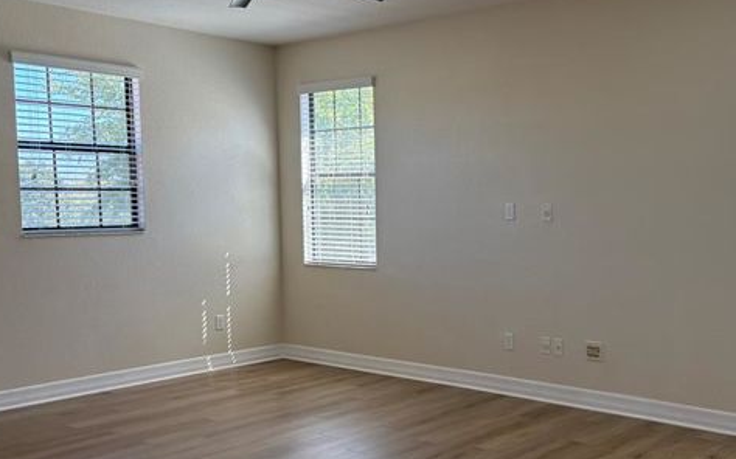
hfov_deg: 47.3
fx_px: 822
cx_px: 501
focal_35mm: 41
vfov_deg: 31.2
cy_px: 265
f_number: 1.6
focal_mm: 5.96
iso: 64
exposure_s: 1/231
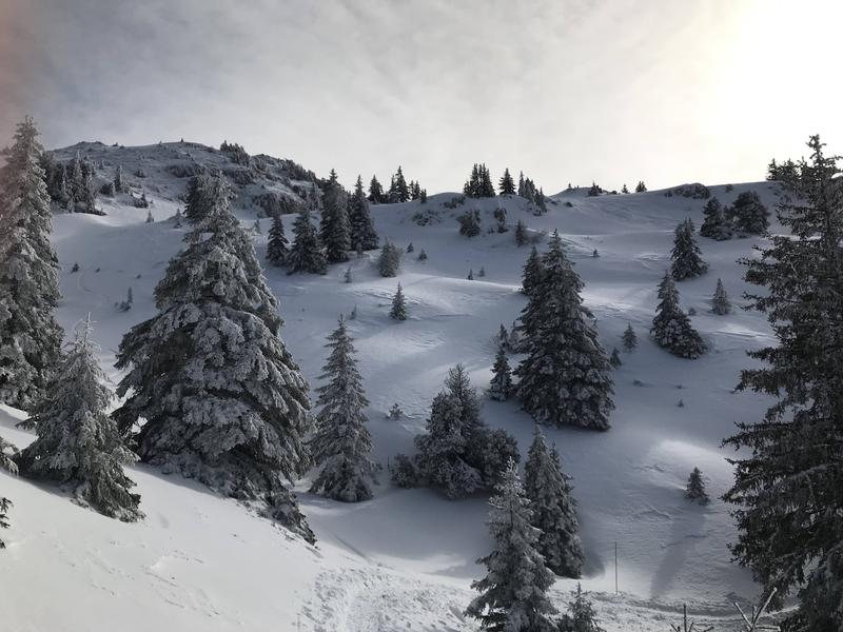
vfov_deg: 49.7
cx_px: 422
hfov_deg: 63.4
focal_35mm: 28
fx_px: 682
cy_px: 316
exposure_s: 1/9615
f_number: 1.8
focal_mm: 3.99
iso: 25
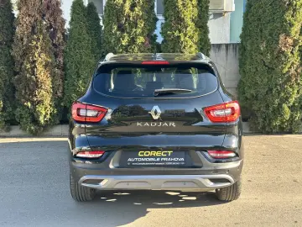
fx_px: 419
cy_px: 114
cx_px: 151
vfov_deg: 30.3
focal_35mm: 48
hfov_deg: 39.7
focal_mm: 6.86
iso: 64
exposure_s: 1/264
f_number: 1.78
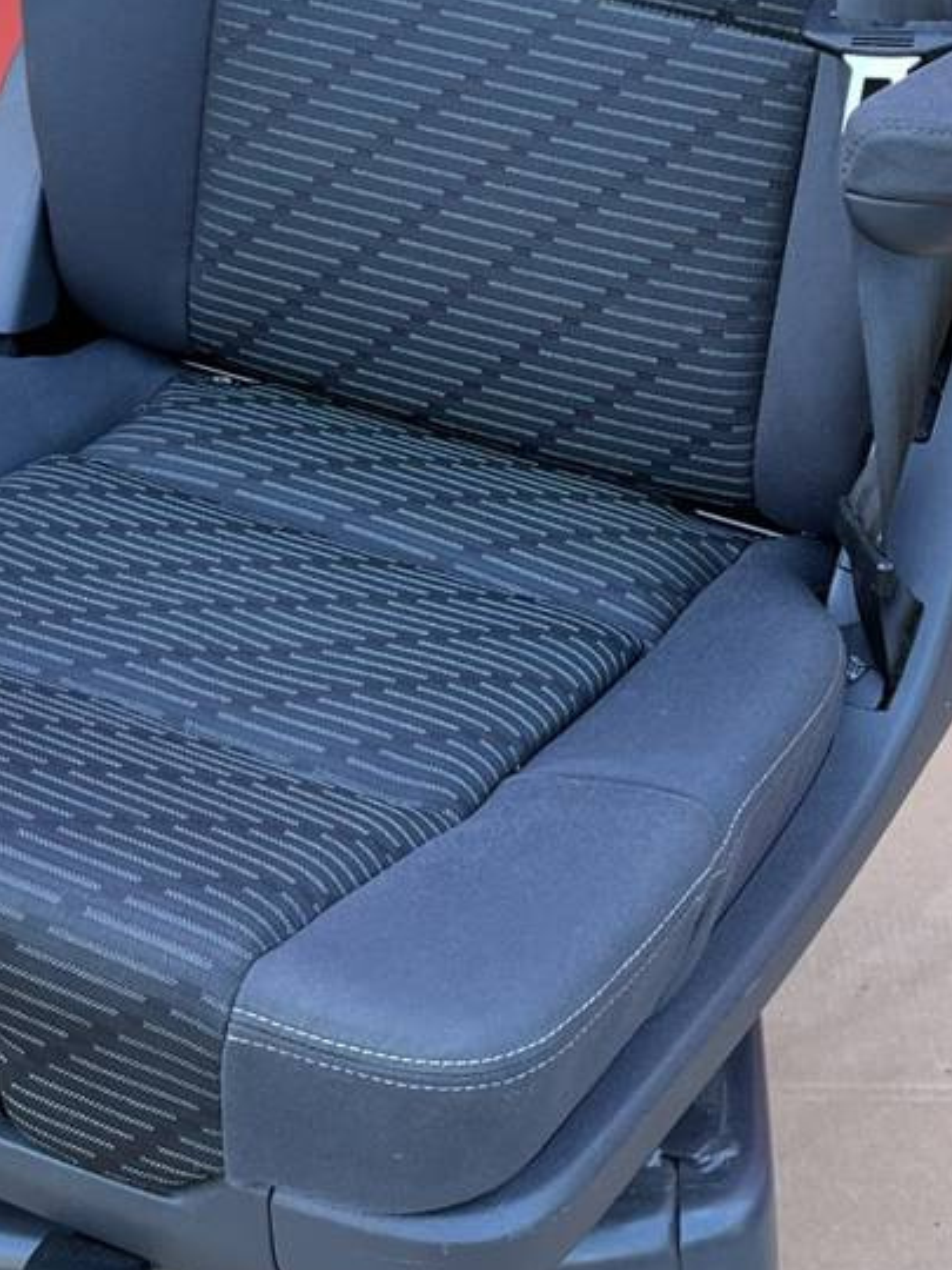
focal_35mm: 77
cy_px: 132
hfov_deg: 19.1
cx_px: 388
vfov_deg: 24.6
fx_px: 2824
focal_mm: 5.1
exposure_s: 1/122
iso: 50
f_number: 1.6
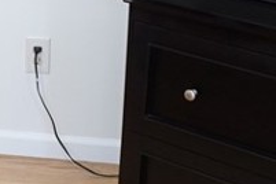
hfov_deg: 15.8
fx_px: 935
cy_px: 19
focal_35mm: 122
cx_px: -93
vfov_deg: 11.2
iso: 1000
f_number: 3.5
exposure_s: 1/60
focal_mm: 16
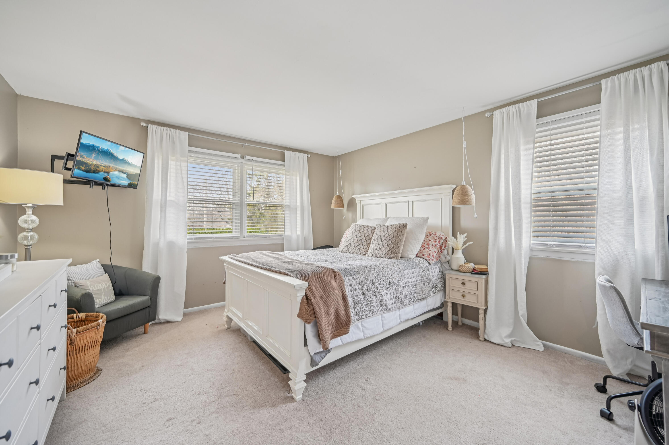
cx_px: 334
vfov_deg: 81.1
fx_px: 260
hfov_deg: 104.3
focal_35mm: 14
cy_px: 222
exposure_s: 1/20
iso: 400
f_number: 4
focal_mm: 14
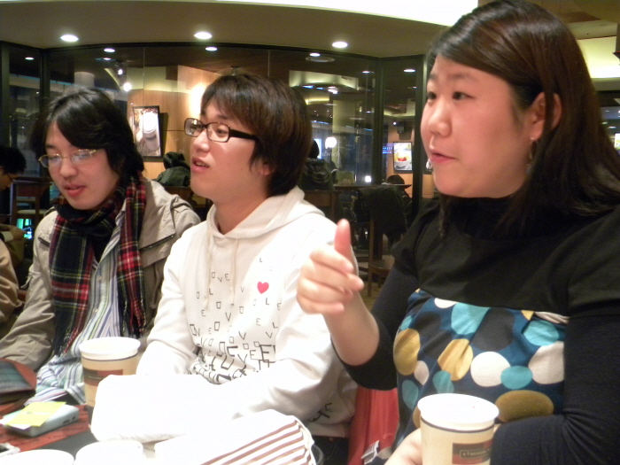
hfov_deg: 51.4
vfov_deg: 39.7
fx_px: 645
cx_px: 310
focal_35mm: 36
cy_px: 232
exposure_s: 1/19
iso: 400
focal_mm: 6.4
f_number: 3.7
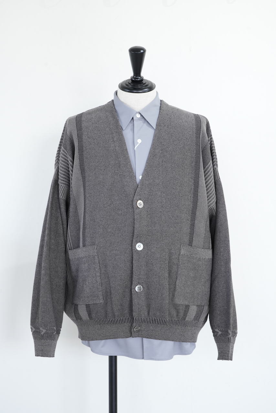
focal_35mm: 54
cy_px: 206
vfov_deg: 36.9
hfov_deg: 25.1
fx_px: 621
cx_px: 138
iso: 1250
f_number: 9
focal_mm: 54
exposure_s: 1/30
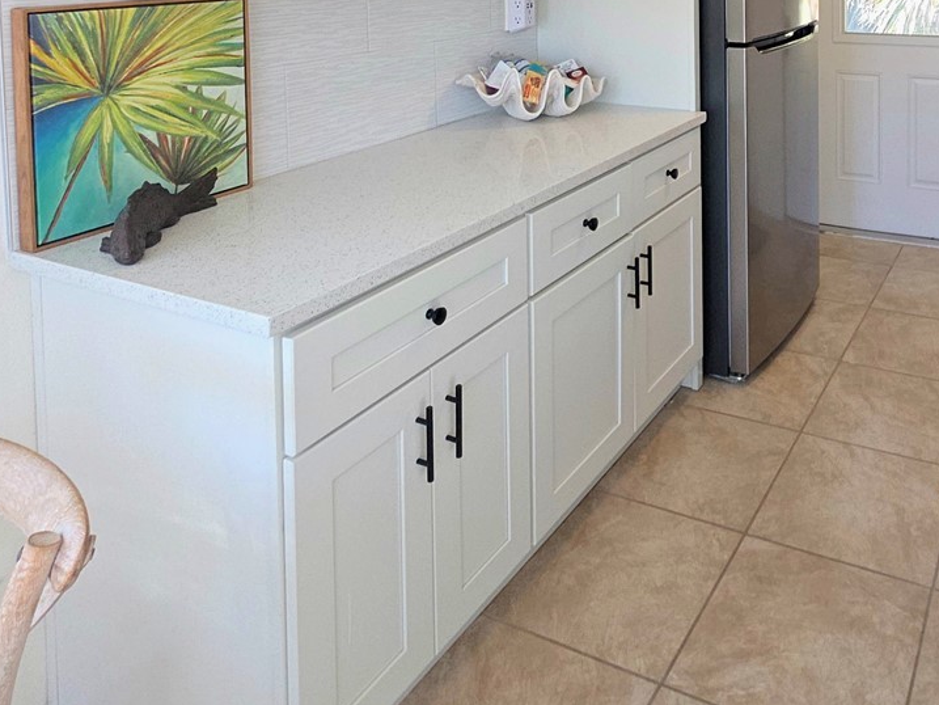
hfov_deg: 58.1
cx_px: 716
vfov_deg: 41.4
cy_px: -14
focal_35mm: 29
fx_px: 787
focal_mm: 2.2
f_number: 1.9
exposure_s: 1/60.2
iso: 50
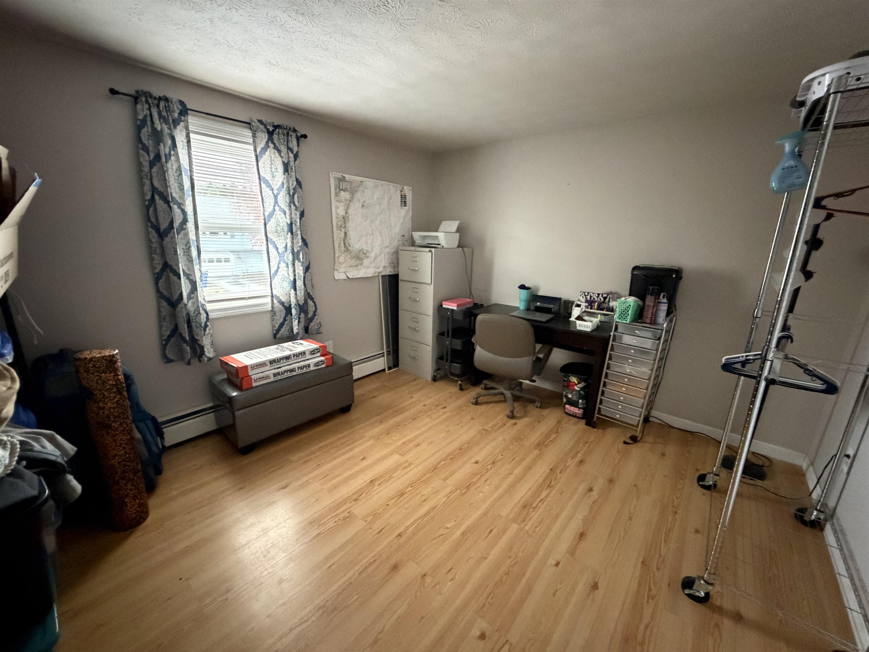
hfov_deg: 102.1
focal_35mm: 14
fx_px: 351
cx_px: 434
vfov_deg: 85.7
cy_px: 326
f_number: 2.2
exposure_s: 1/60
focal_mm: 2.22
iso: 1250
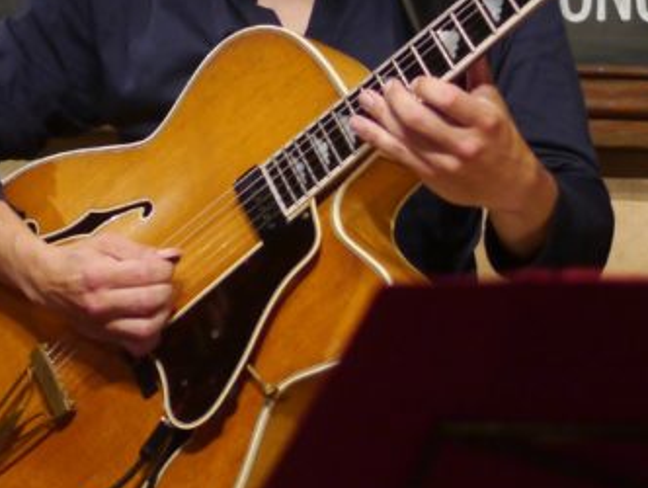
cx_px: -78
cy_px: -54
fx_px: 2887
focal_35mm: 154
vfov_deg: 9.6
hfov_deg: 12.6
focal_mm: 25
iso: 640
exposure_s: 1/60
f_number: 1.4
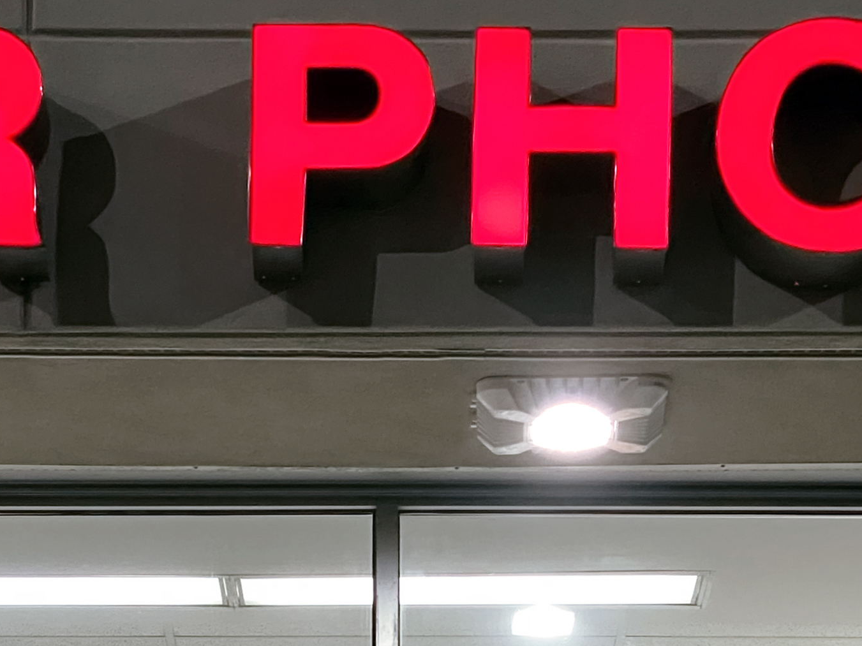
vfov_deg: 9.5
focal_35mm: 154
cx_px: 420
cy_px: 782
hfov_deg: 12.8
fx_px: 3835
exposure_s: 1/60
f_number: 2
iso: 320
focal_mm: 6
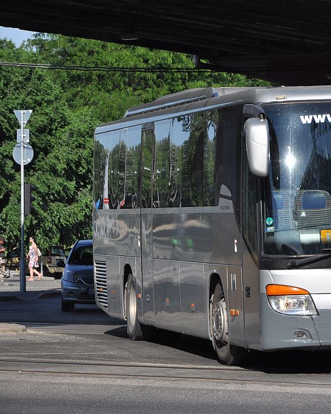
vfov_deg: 9.9
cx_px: 307
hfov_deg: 7.9
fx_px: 2401
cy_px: 208
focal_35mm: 196
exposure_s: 1/2000
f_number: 7.1
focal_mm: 92
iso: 400
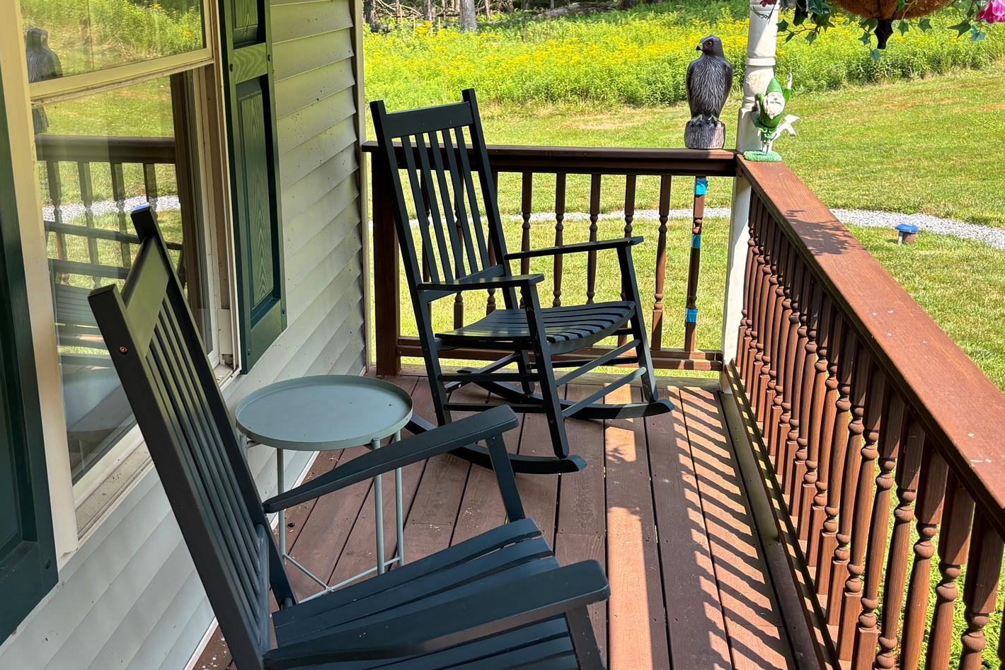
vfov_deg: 34.1
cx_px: 481
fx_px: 1089
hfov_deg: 49.5
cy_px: 278
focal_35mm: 39
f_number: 1.6
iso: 50
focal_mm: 5.96
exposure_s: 1/634
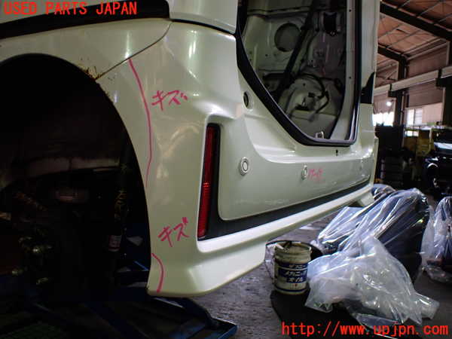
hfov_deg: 60.0
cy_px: 170
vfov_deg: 46.8
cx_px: 226
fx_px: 392
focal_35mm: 30
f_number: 2.3
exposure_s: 1/125
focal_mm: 5.4
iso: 250
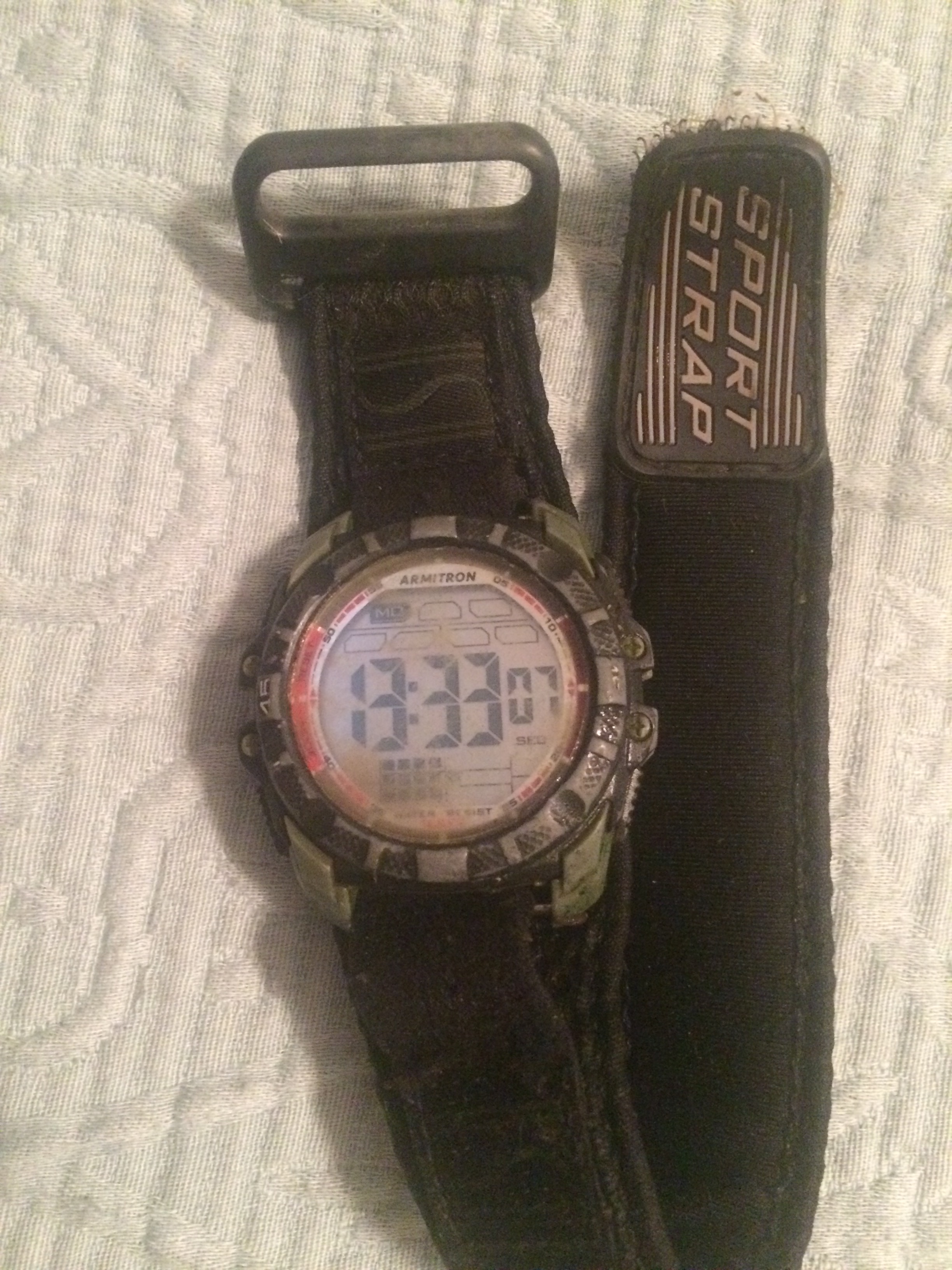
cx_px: 476
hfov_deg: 48.2
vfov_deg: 61.7
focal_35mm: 29
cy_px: 635
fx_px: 1063
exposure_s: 1/15
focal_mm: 4.15
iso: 640
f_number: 2.2
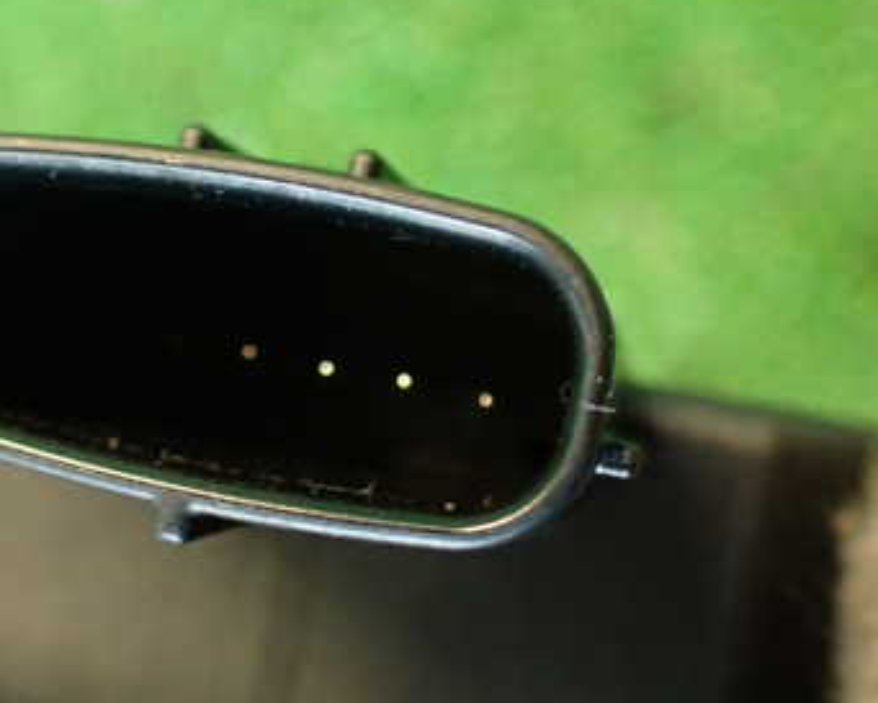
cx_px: 276
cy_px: 358
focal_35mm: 55
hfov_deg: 33.8
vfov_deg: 27.6
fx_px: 1430
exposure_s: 1/30
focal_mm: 5.79
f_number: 2.4
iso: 640
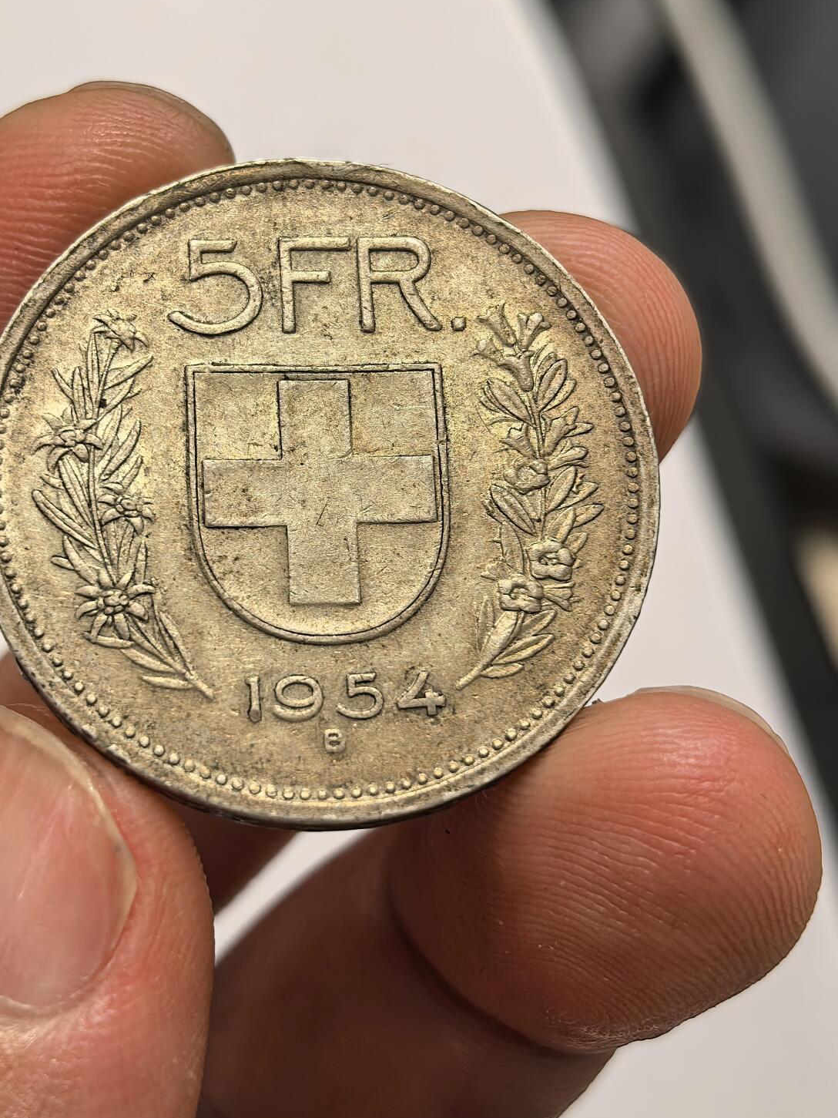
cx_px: 335
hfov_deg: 21.9
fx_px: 2163
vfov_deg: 29.0
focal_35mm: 67
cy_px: 516
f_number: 2
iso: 250
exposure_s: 1/100
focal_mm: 6.98
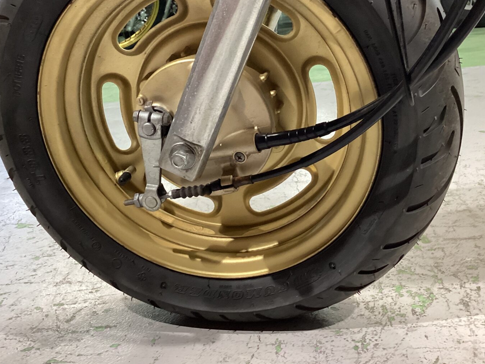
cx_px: 242
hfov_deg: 42.9
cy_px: 109
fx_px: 617
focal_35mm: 44
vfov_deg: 32.5
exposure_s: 1/50
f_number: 2.4
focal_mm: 3.3
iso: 320
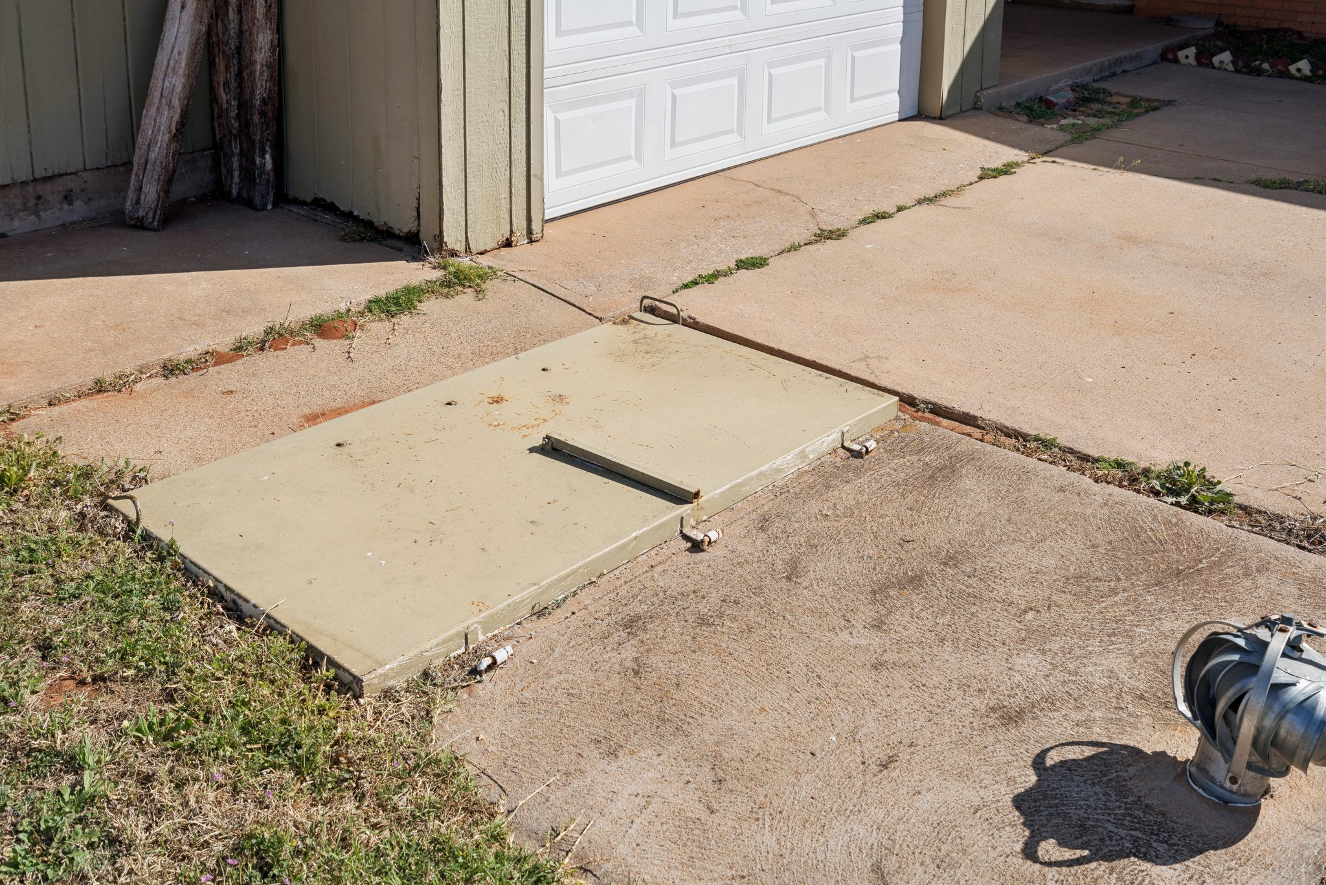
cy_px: 442
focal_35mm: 35
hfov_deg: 54.4
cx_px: 663
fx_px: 1289
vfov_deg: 37.9
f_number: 7.1
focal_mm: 35
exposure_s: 1/1000
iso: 200
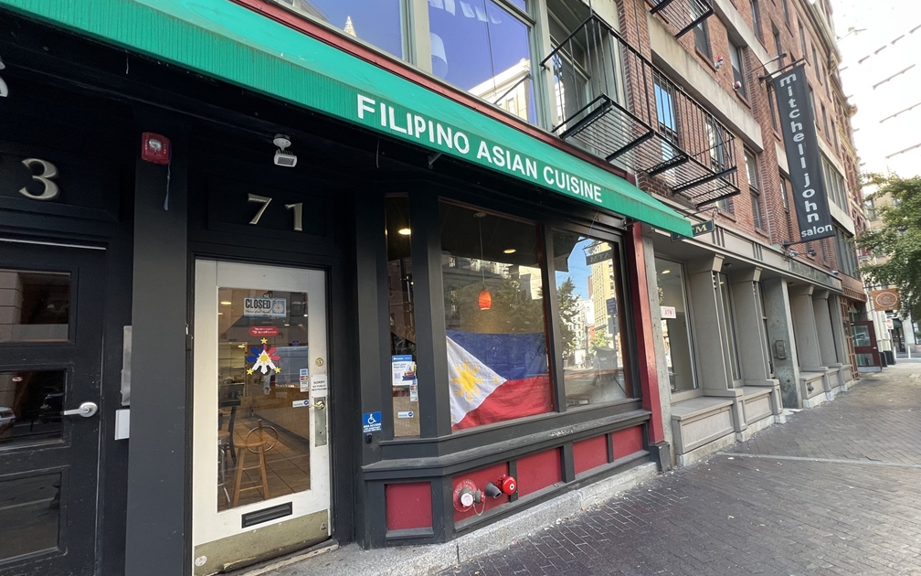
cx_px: 459
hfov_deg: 105.3
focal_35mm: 14
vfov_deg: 78.3
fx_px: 351
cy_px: 323
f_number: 1.8
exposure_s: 1/99
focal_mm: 1.57
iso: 100
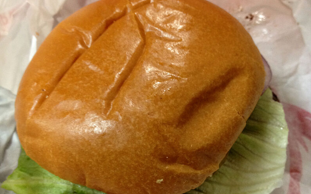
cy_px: 124
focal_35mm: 50
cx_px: 156
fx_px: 424
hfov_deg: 40.3
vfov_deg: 25.7
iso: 125
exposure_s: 1/20
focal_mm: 4.28
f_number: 2.4
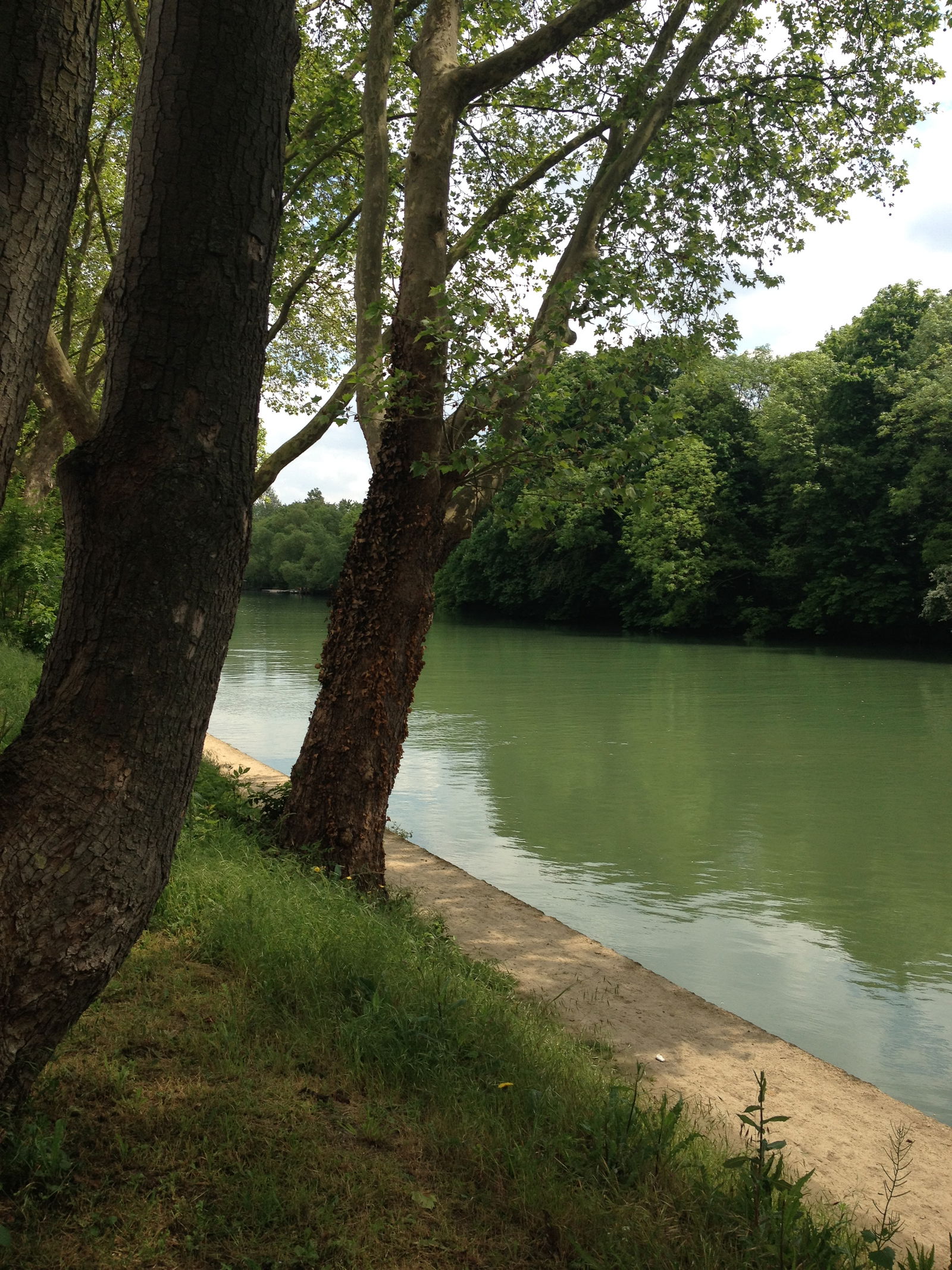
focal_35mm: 35
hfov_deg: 40.7
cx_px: 476
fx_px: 1283
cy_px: 635
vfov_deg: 52.6
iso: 50
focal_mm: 4.28
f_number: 2.4
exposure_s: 1/905
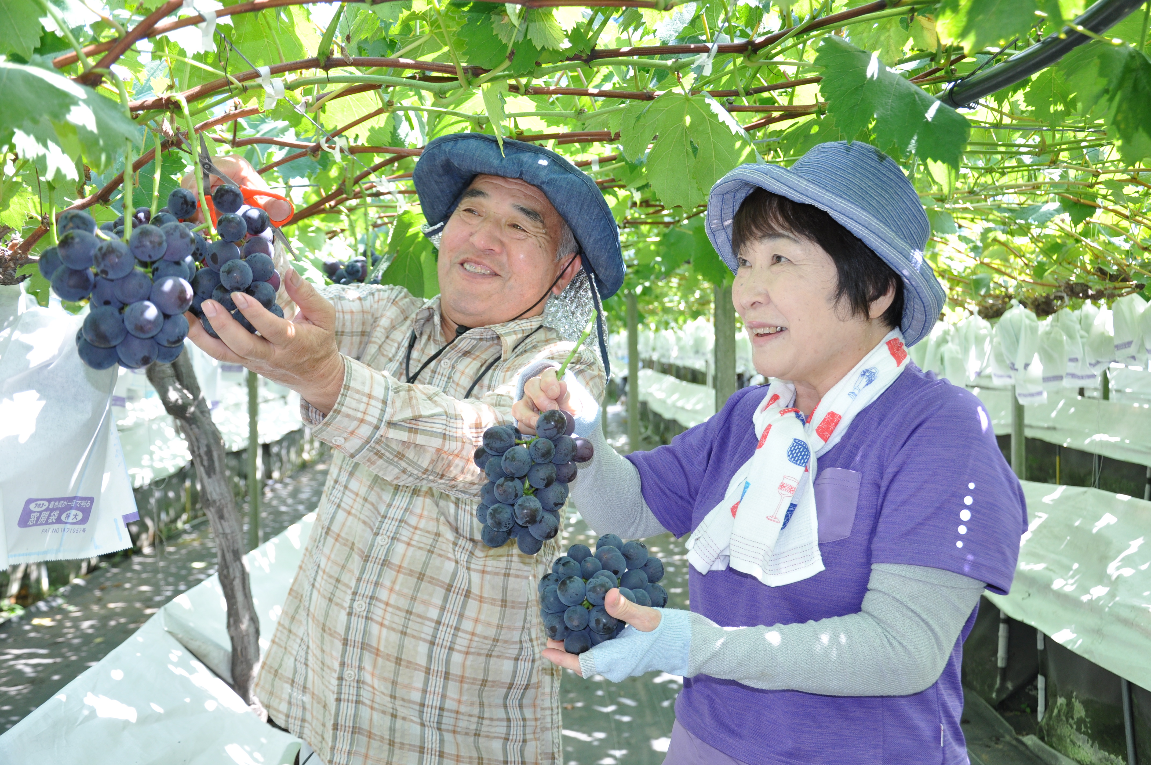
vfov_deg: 35.4
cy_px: 382
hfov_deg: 51.3
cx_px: 576
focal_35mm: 38
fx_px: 1197
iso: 400
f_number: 4
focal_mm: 25
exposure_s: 1/200
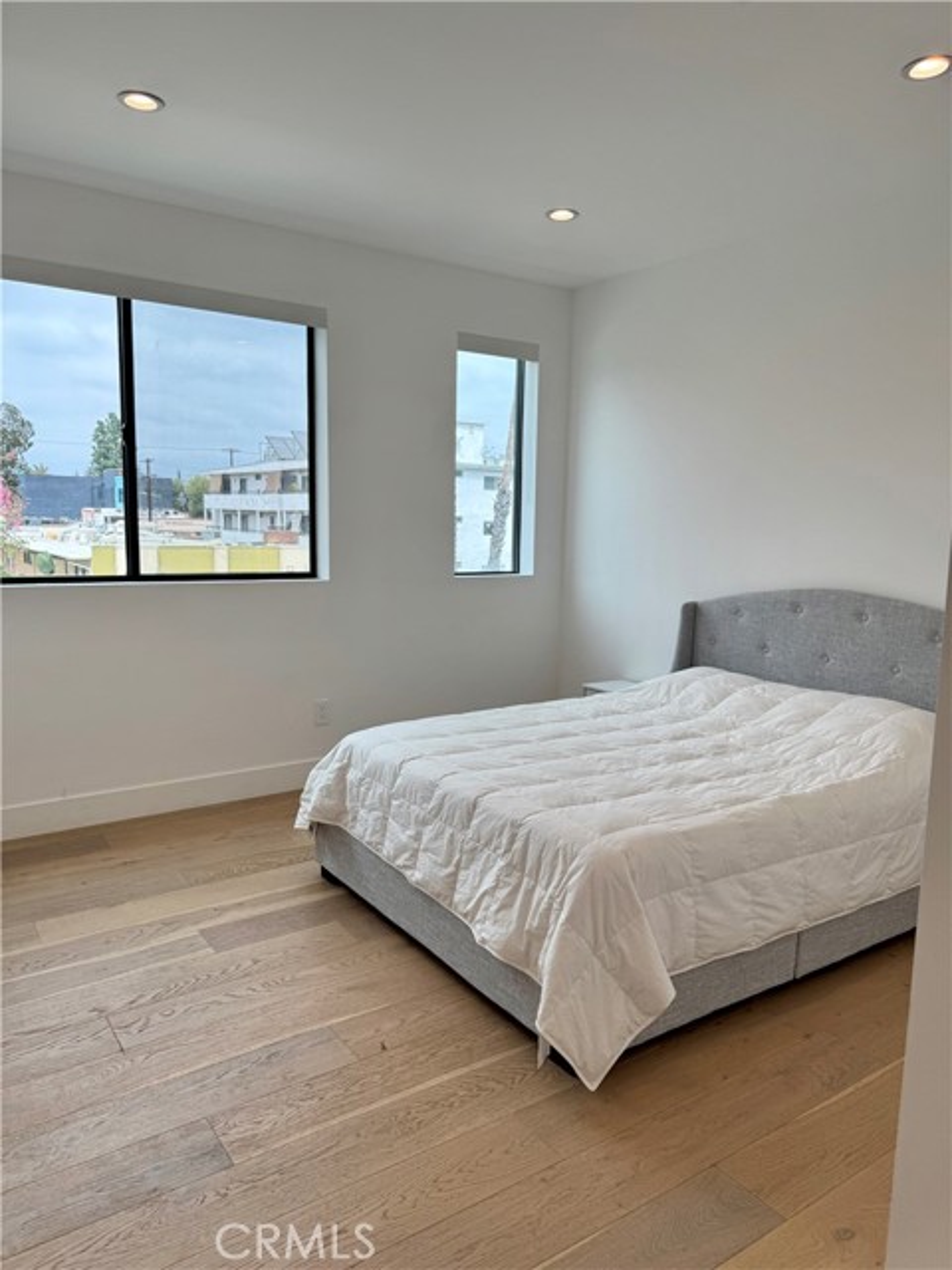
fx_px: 880
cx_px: 476
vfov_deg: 71.6
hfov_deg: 56.8
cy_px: 635
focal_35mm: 24
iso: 80
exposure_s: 1/693
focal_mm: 6.76
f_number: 1.78
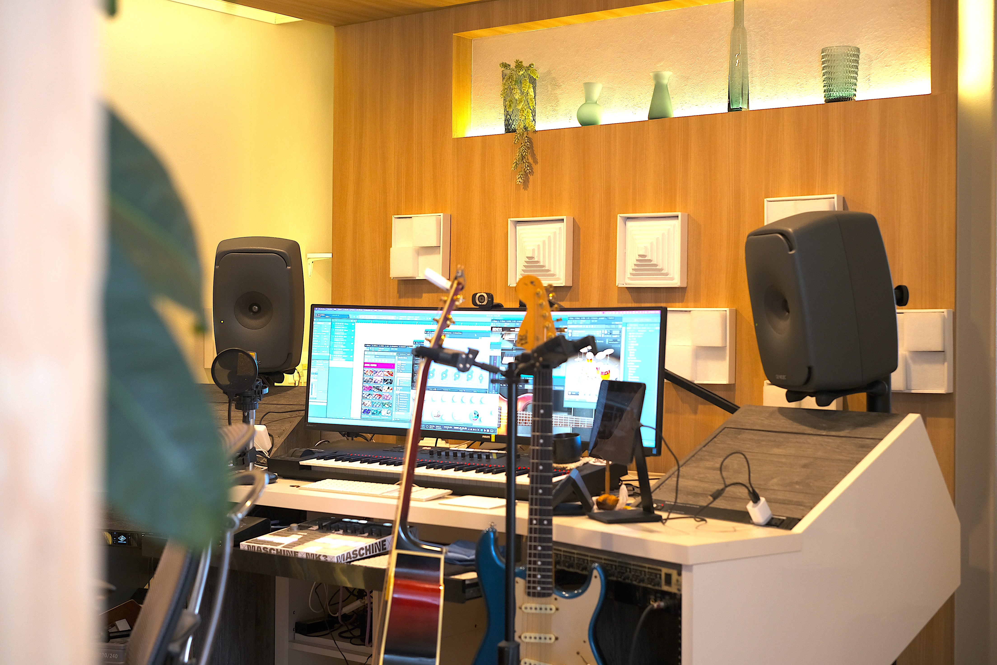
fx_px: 1385
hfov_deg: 39.6
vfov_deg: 27.0
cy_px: 332
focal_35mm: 50
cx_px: 498
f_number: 2.8
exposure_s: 1/50
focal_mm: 33
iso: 640
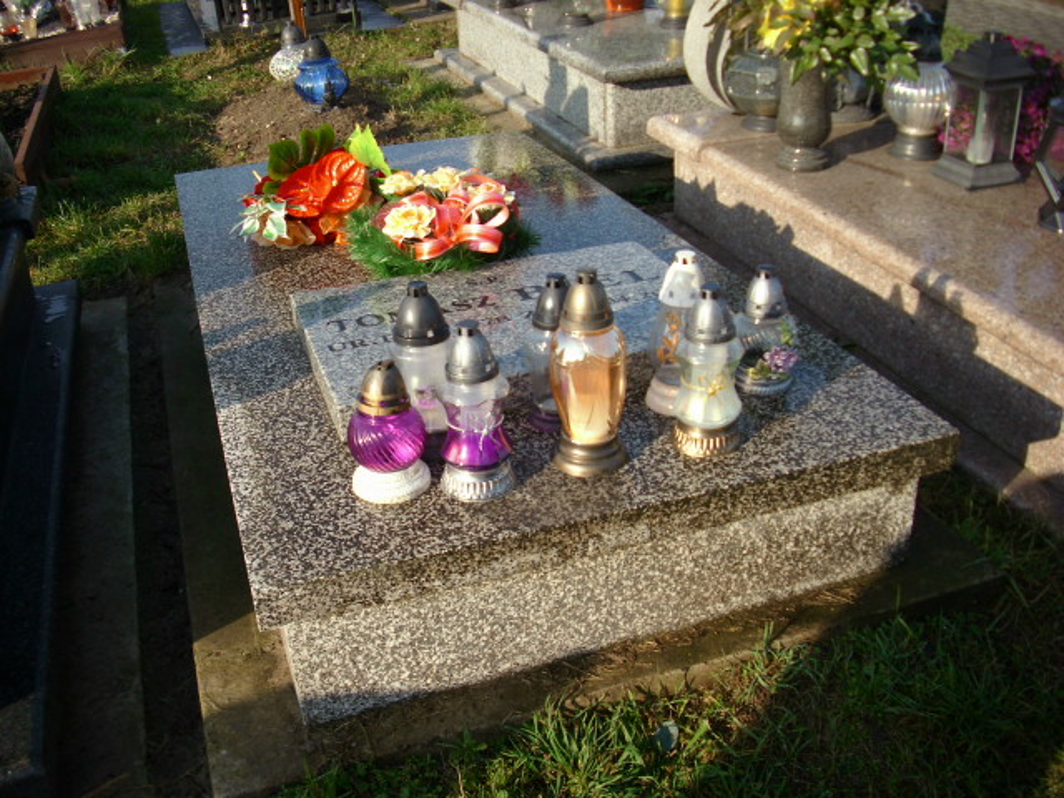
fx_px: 1137
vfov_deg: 38.7
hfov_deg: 50.1
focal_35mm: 37
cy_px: 399
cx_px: 532
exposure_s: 1/647
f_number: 2.8
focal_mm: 6.2
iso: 50
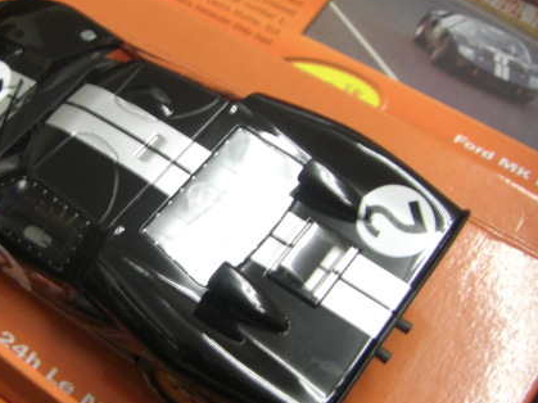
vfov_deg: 25.2
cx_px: 148
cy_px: 227
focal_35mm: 58
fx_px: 901
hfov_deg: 32.7
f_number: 3.4
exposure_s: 1/25
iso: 200
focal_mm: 6.3
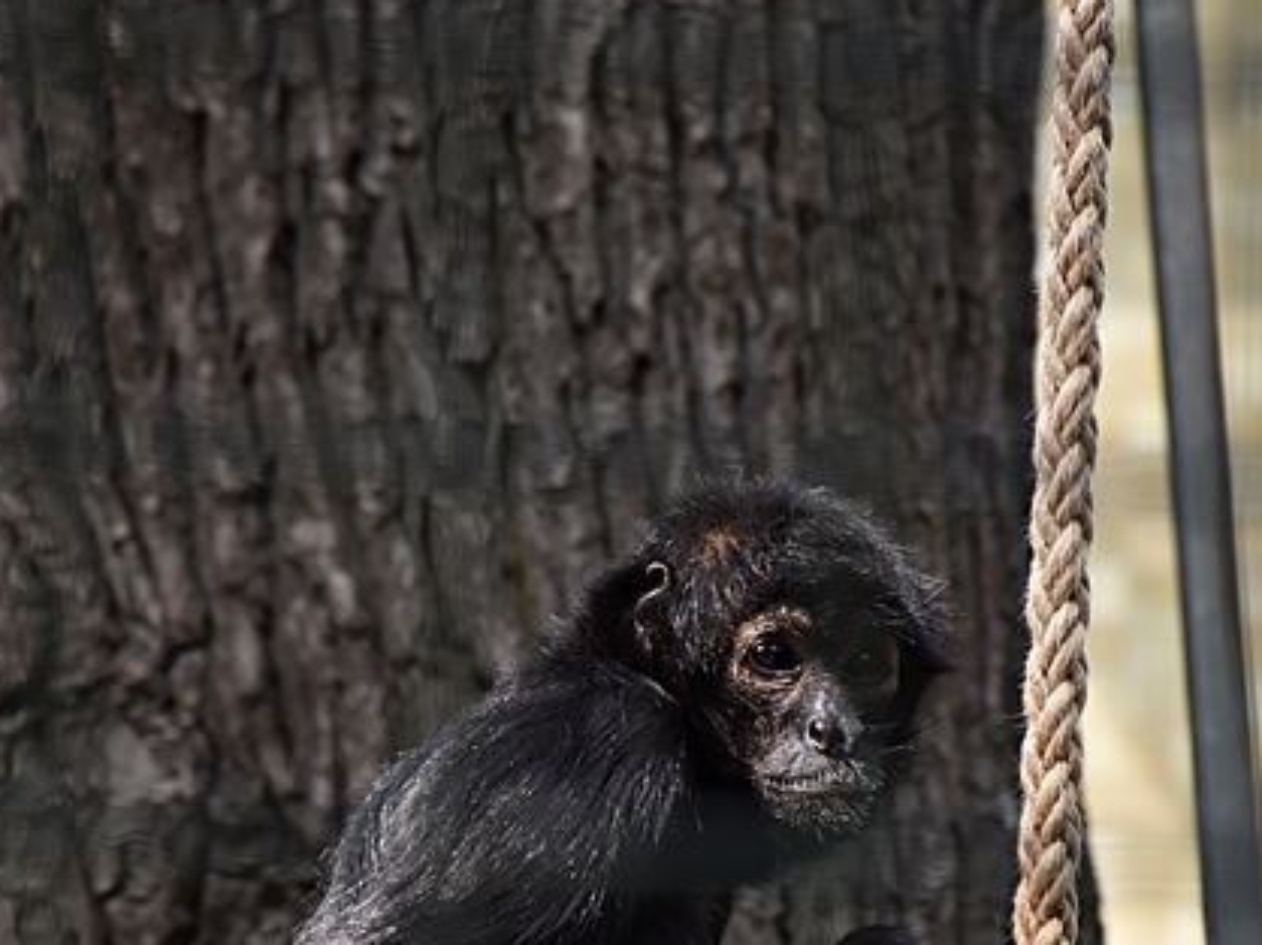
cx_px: 655
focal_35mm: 495
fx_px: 18036
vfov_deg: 3.0
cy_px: 774
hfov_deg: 4.0
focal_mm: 140
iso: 720
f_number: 5.6
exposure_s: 1/250
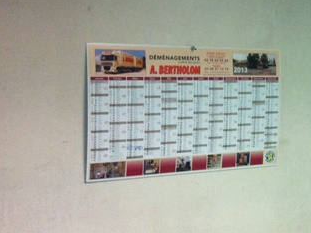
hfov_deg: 20.6
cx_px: 351
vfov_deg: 16.4
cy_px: 101
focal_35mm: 90
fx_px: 808
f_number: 2.8
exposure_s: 1/15
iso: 200
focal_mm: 3.85
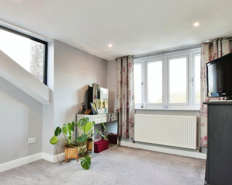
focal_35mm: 22
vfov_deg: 63.0
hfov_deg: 74.6
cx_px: 100
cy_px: 99
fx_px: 151
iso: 640
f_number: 8
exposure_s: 1/50
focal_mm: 10
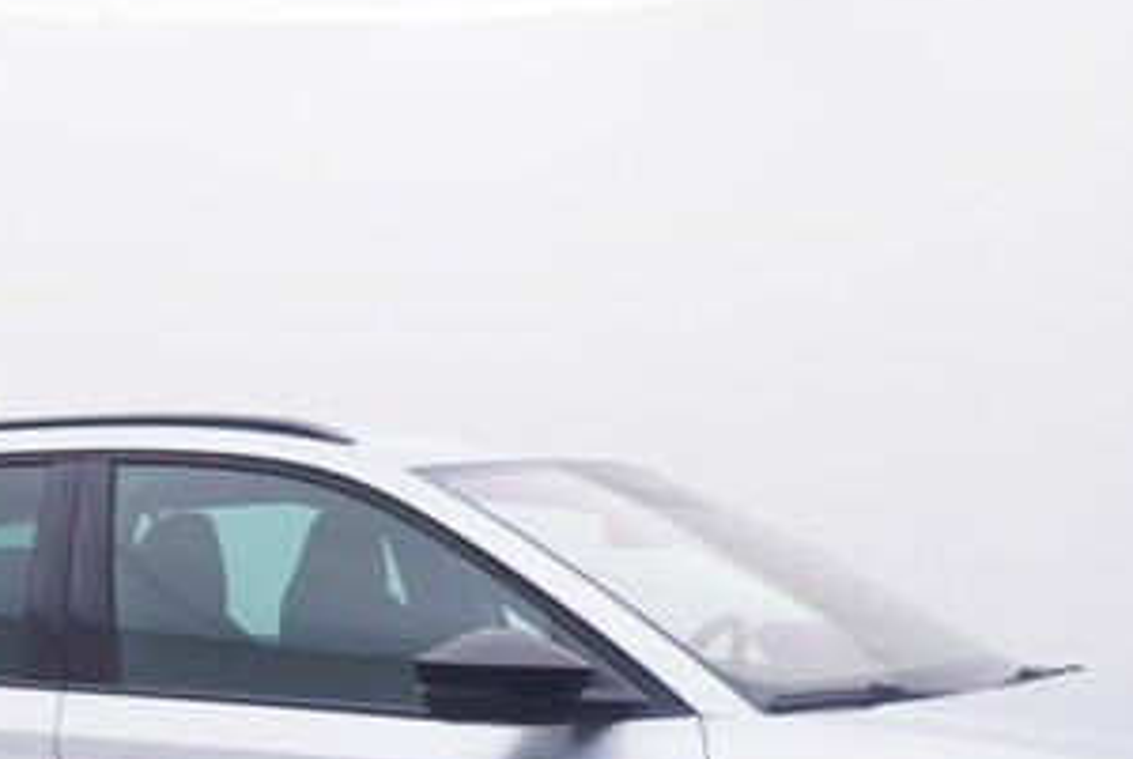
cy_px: 838
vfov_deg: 17.2
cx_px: 340
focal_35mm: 77
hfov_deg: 26.2
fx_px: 2418
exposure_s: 1/80
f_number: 5
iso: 200
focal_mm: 15
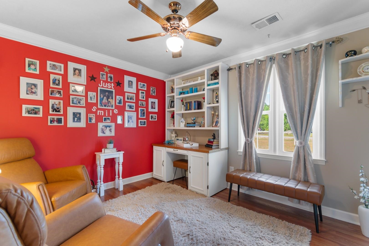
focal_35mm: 15
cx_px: 184
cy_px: 123
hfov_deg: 100.4
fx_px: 154
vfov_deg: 77.3
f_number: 4.5
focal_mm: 10
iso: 100
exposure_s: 1
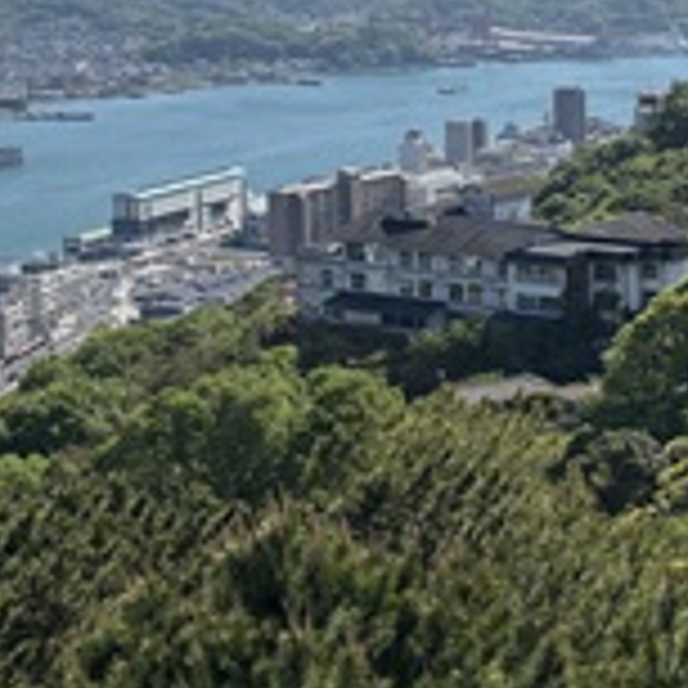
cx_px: 830
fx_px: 1799
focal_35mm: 80
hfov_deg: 20.3
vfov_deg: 21.5
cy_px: 175
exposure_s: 1/6329
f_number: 1.6
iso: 50
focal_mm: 5.96
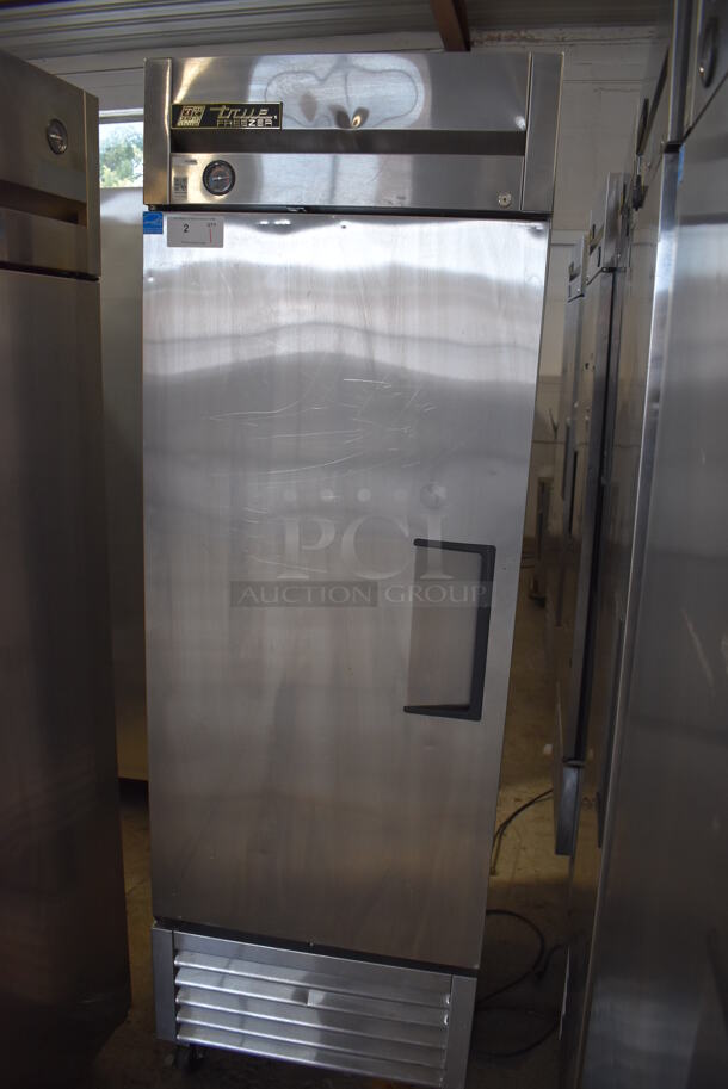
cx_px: 364
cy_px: 544
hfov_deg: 48.0
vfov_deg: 67.3
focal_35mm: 27
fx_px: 818
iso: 1000
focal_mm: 18
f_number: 3.5
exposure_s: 1/125
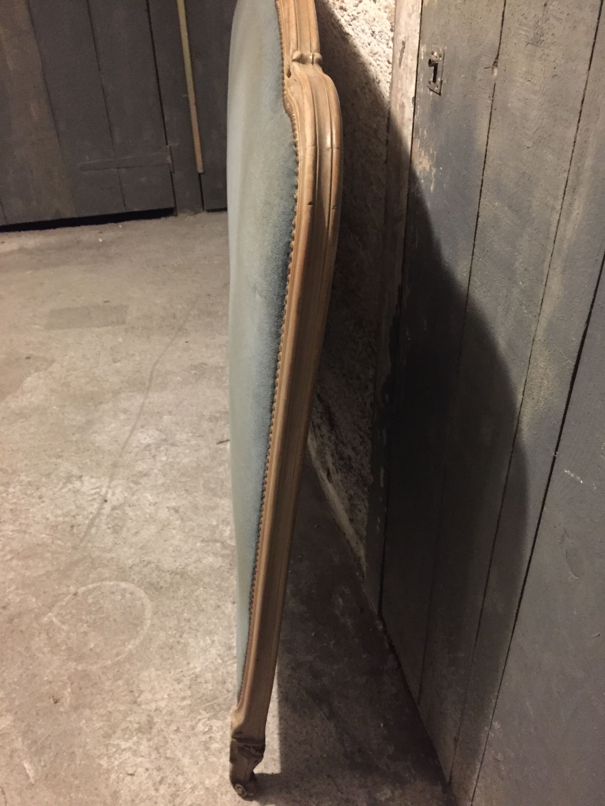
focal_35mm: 29
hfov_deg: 48.2
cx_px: 302
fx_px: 676
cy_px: 403
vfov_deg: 61.7
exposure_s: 1/17
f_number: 2.2
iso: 500
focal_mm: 4.15
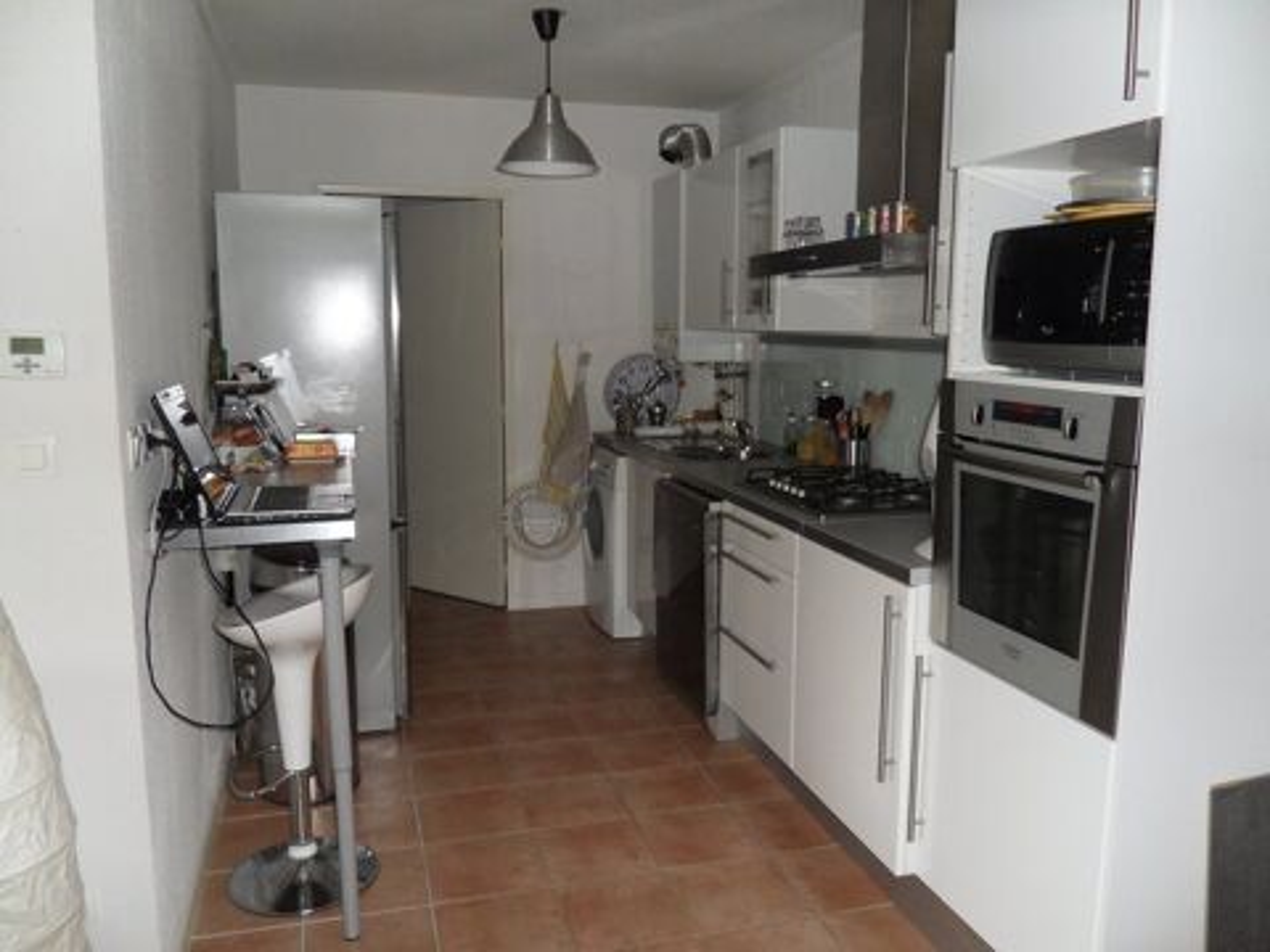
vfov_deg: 51.4
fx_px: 991
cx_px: 635
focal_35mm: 27
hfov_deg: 65.3
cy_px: 476
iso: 200
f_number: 3.5
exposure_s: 1/45
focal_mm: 4.9
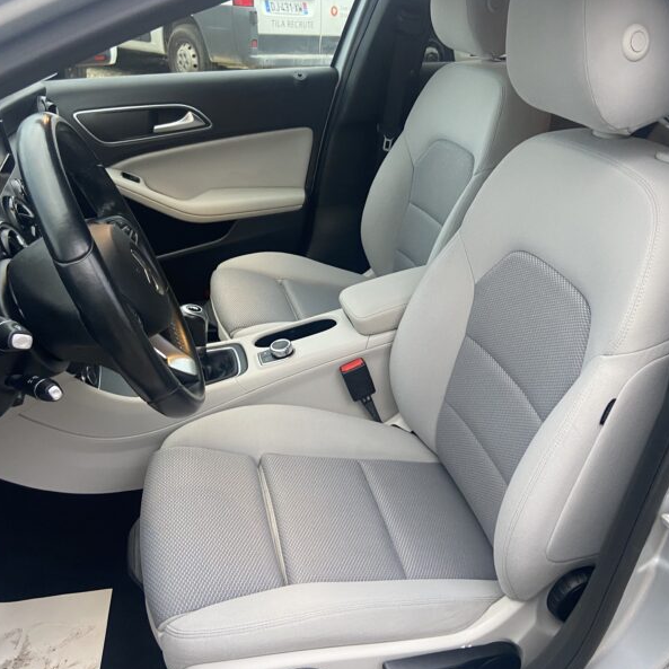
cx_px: 384
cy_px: 335
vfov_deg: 52.5
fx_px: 678
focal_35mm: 31
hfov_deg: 52.3
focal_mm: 4.25
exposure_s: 1/61
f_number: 1.8
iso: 125
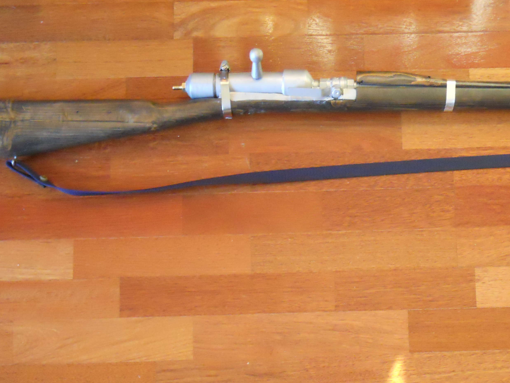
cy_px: 239
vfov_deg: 25.2
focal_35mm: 58
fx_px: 854
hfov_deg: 32.9
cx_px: 346
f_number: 3
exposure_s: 1/25
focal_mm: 6.4
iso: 800
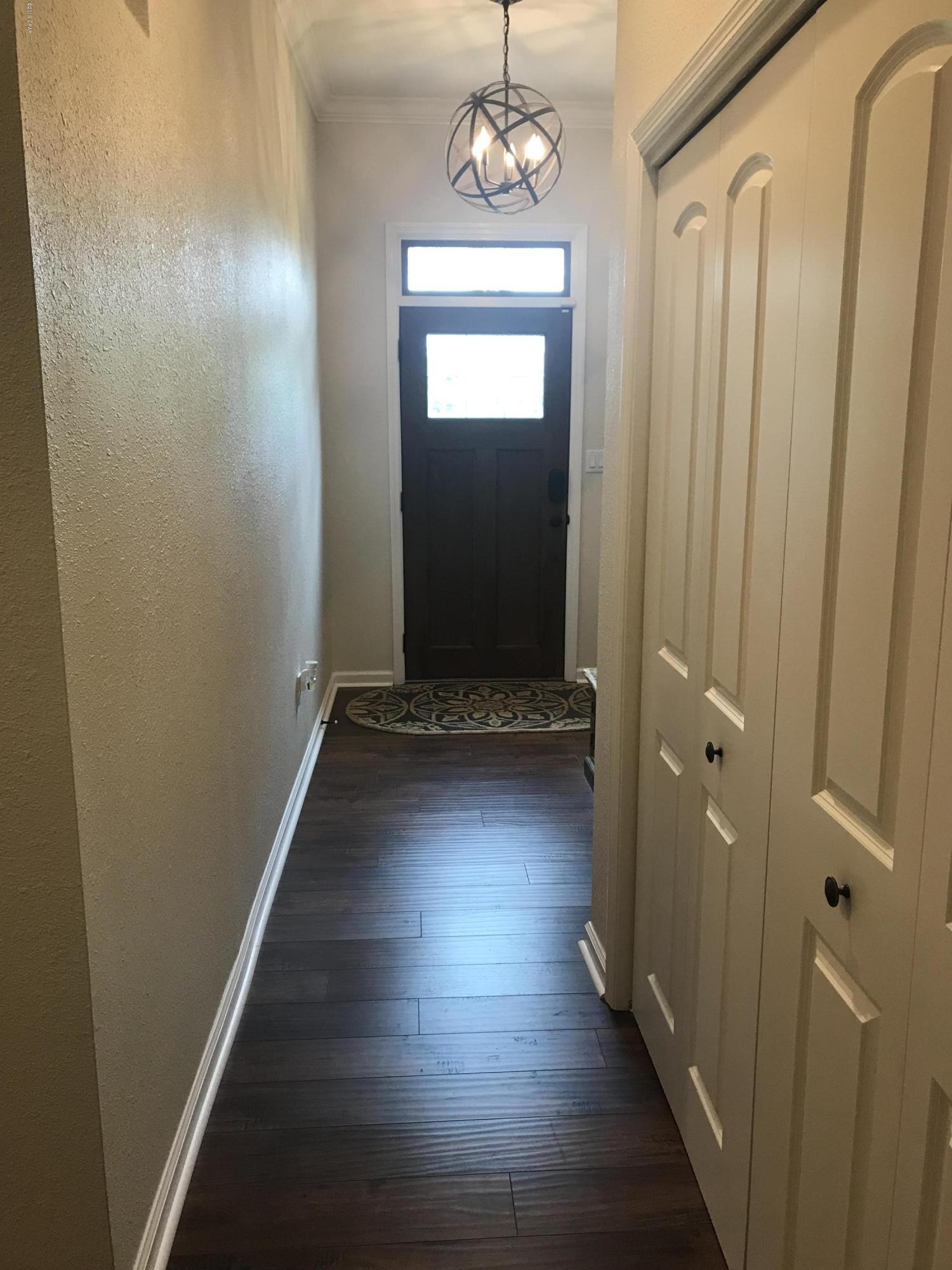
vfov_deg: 63.4
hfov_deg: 49.7
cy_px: 635
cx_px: 476
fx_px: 1027
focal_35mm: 28
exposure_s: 1/30
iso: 32
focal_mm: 3.99
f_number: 1.8
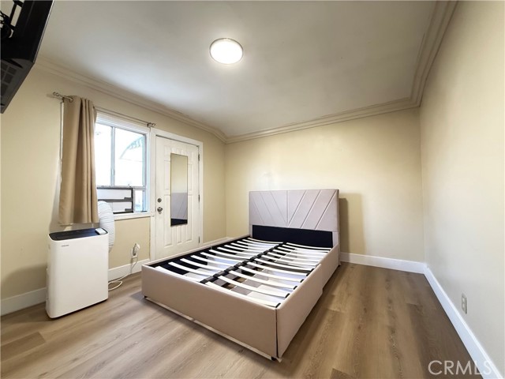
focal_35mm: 14
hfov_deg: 102.1
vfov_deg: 85.7
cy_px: 190
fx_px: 204
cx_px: 252
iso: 800
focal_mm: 2.22
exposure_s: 1/60
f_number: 2.2
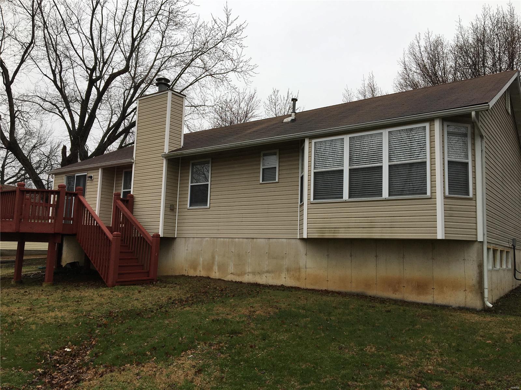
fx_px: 436
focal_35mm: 29
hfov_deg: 61.7
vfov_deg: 48.2
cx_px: 260
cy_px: 195
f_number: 2.2
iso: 25
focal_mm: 4.15
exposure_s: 1/284
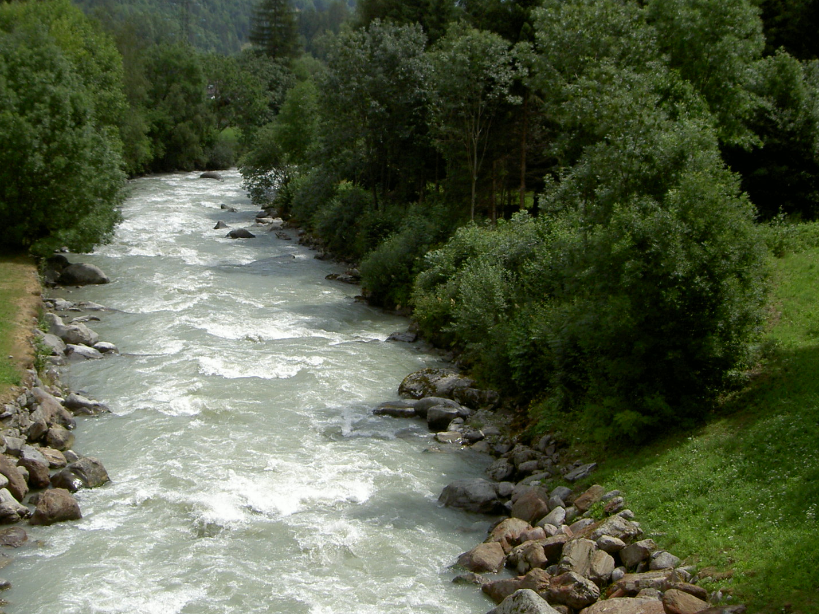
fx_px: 1467
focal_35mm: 62
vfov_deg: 23.6
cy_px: 251
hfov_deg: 31.0
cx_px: 289
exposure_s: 1/640
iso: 50
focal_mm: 8
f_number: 4.7
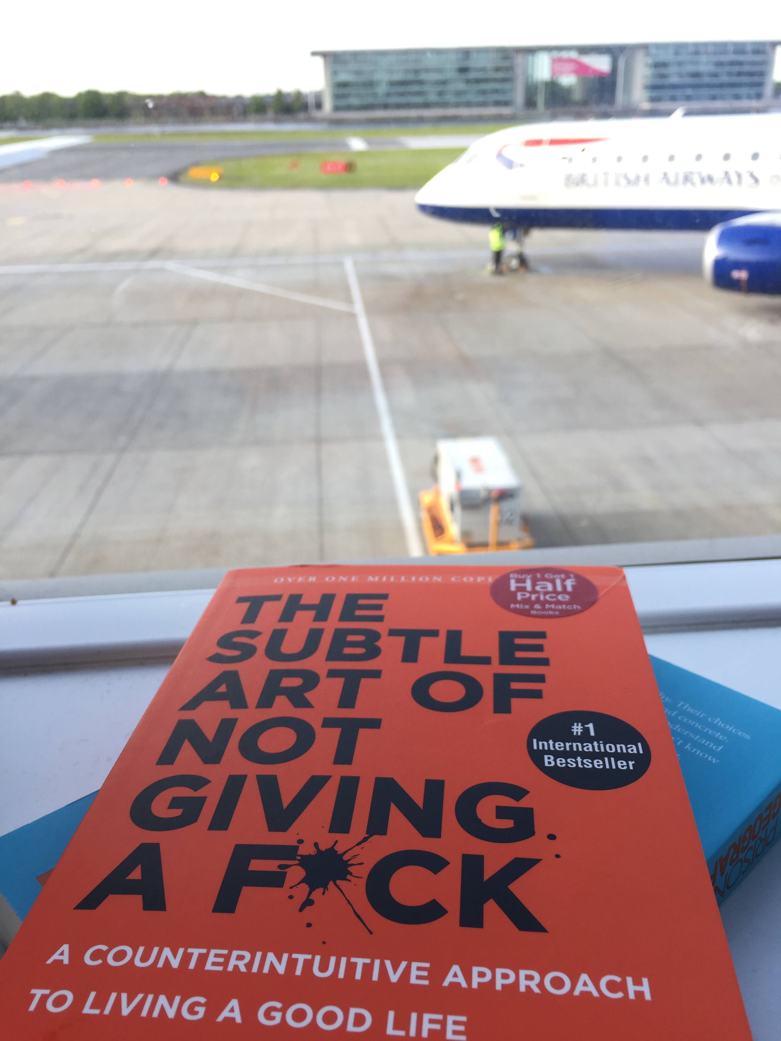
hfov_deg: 48.2
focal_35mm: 29
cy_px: 520
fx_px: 872
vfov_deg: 61.7
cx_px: 390
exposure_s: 1/211
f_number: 2.2
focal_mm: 4.15
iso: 32
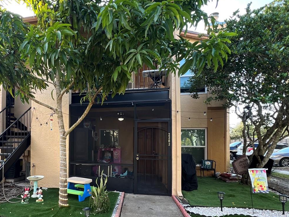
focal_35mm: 21
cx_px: 95
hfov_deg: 76.3
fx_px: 175
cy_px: 139
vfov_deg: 62.4
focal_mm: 1.57
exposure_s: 1/99
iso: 32
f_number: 1.8
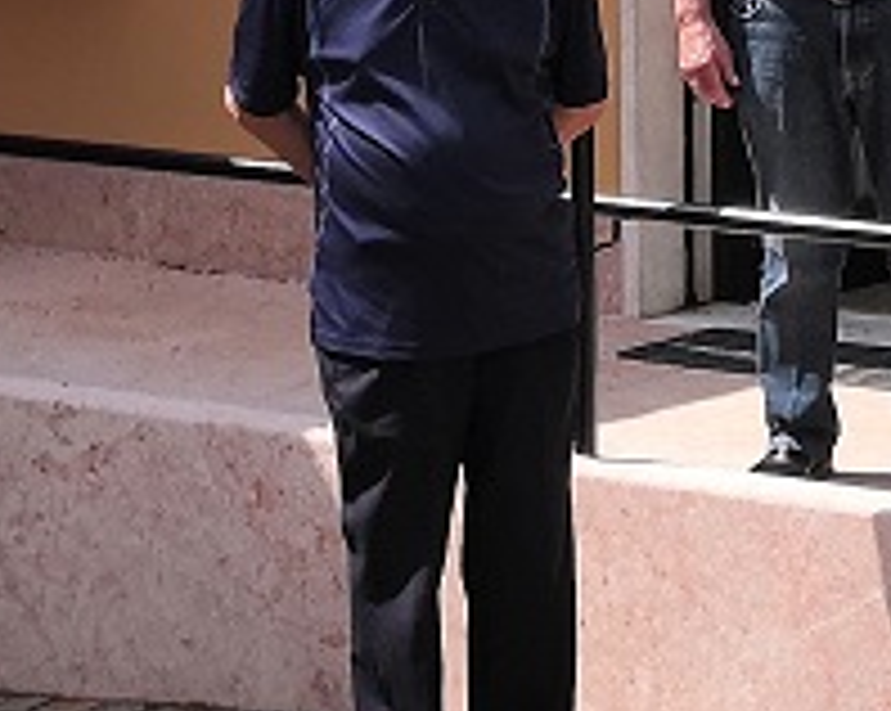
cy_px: 180
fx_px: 4215
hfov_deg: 11.9
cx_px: 1004
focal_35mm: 160
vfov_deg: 9.6
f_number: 1.8
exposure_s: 1/1167
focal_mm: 3.95
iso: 50
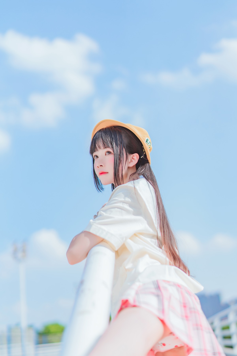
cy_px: 178
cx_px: 118
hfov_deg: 27.0
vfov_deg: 39.6
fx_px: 494
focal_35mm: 50
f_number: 1.4
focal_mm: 50
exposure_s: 1/3200
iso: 100
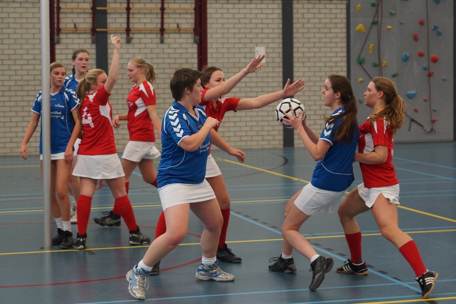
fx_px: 950
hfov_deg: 27.0
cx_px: 228
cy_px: 152
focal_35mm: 75
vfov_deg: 18.2
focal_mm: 50
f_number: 2.8
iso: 800
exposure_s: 1/250
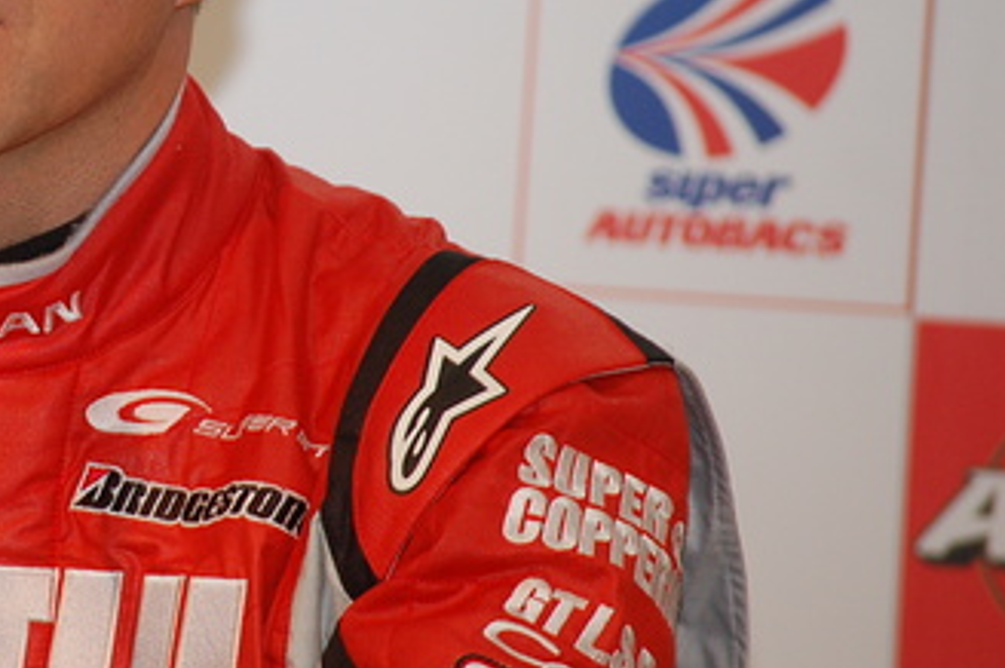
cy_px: 138
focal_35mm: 479
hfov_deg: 4.3
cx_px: -92
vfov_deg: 2.9
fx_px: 13361
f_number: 5.3
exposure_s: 1/60
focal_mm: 145
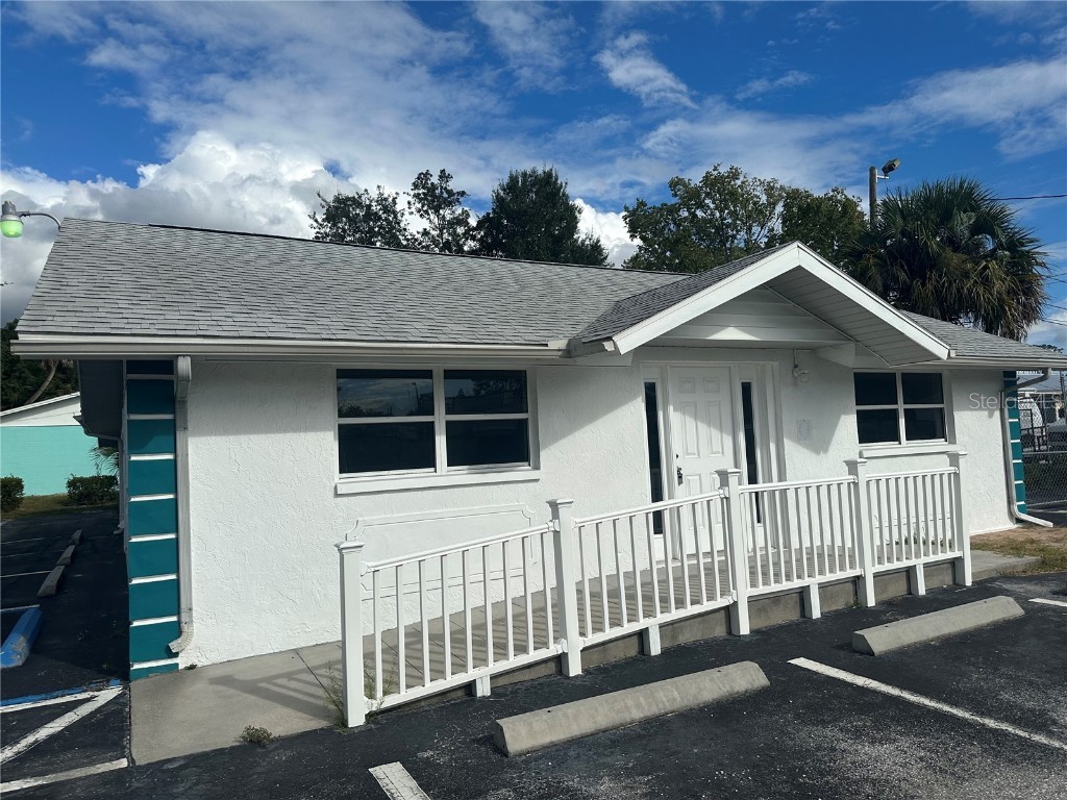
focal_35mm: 24
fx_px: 740
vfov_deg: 56.8
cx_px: 534
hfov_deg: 71.6
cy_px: 400
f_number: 1.78
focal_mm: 6.86
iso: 80
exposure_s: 1/10753
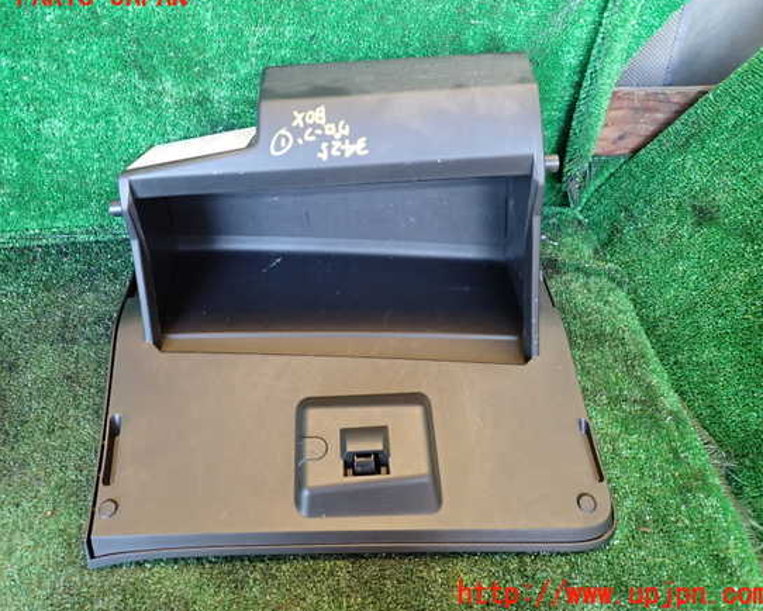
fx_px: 610
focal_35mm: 27
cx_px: 353
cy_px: 296
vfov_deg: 53.2
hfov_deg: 64.0
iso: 500
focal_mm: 4.5
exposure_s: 1/30
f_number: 2
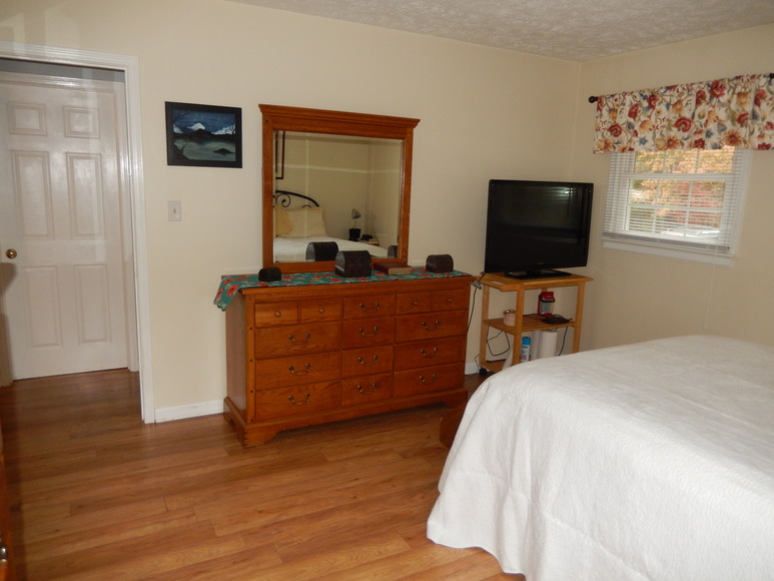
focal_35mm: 25
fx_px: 559
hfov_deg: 69.4
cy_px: 290
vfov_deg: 54.9
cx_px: 387
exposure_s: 1/30
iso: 220
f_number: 3.4
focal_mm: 4.5
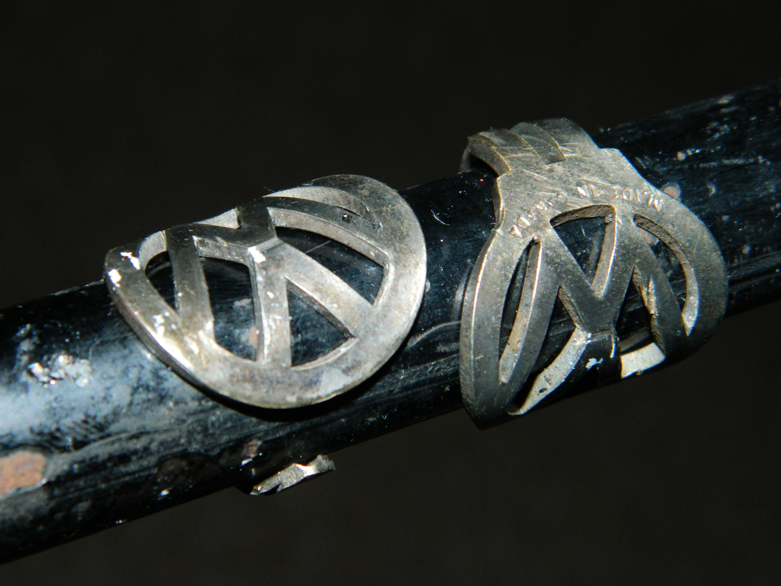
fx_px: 2324
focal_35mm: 103
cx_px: 390
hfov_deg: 19.1
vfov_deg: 14.4
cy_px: 293
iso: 200
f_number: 12.6
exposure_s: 1/60
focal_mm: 18.6
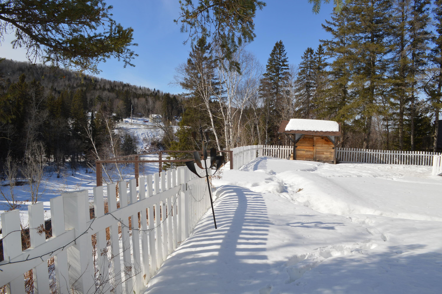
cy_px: 147
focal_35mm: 27
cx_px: 221
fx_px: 331
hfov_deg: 67.4
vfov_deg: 47.8
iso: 100
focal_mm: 18
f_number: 10
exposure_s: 1/200
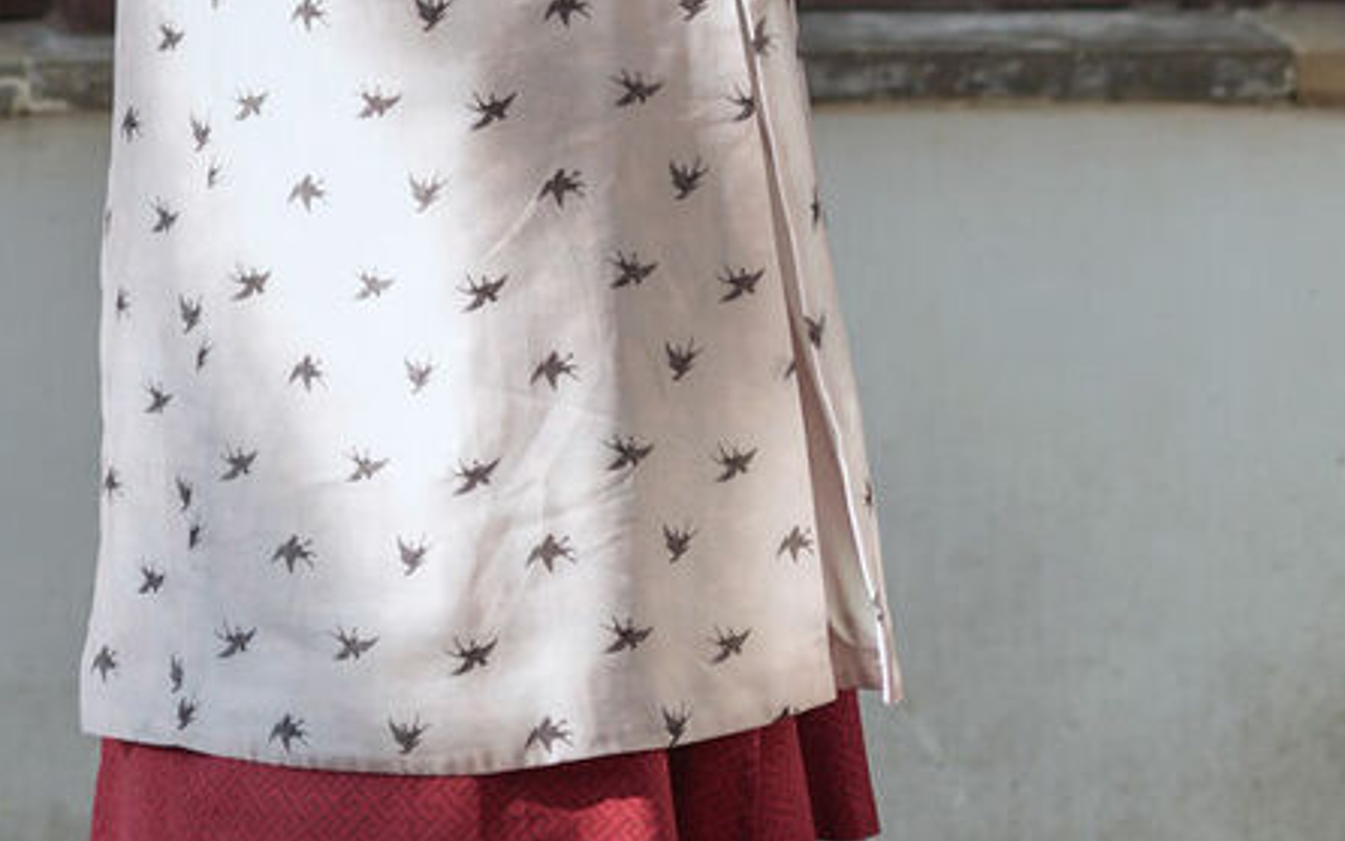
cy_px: -1219
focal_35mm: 306
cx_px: 781
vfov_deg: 4.2
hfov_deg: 6.9
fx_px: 11219
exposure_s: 1/1250
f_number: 1.6
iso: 125
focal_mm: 85
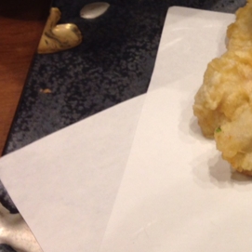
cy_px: 82
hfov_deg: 19.0
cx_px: 303
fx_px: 708
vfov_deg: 20.1
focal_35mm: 86
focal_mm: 4.12
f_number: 2.4
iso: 64
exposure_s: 1/20
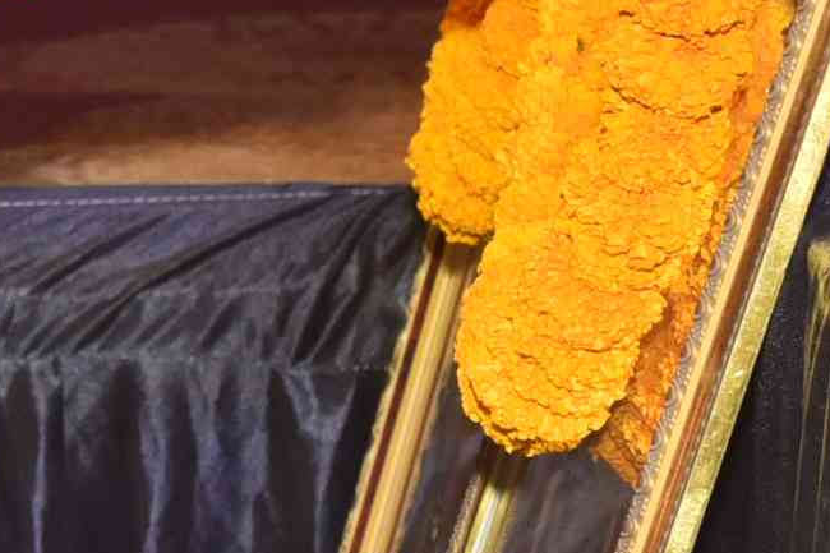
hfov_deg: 8.3
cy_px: 235
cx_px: -361
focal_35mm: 243
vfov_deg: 5.7
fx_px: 5601
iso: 500
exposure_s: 1/125
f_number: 5
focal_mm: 35
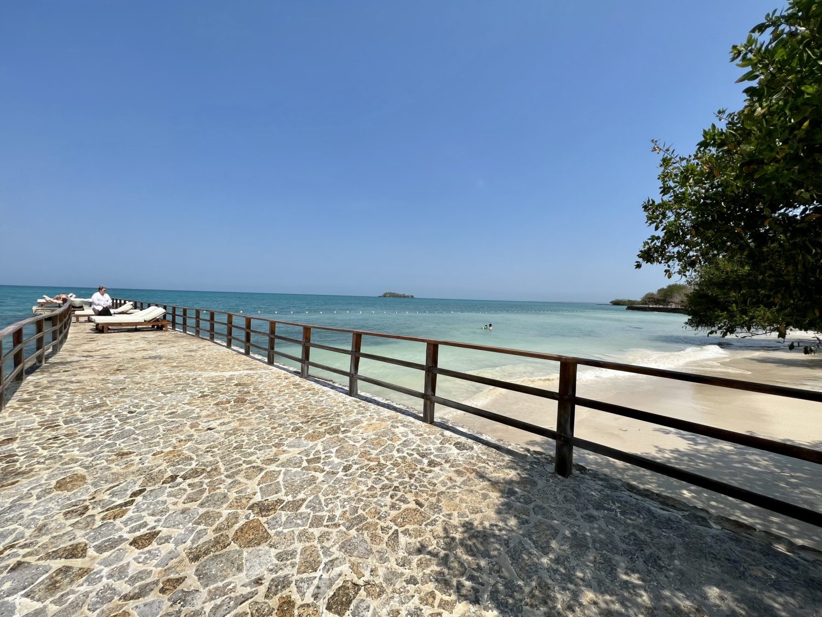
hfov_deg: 106.2
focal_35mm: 13
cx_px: 411
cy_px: 308
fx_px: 309
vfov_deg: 89.9
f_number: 1.8
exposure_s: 1/3650
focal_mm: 1.57
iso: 40
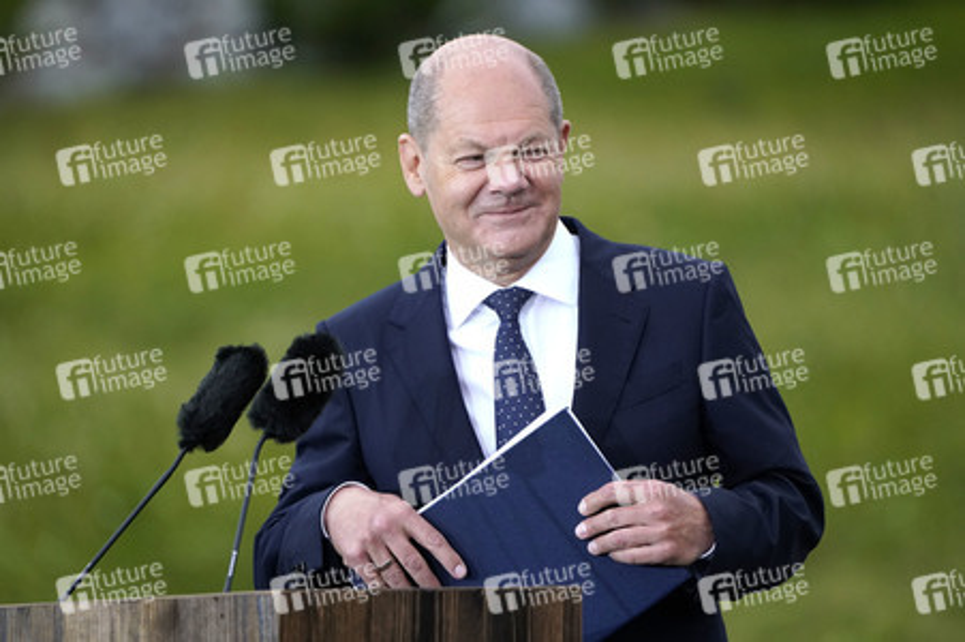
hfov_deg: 5.2
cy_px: 321
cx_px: 482
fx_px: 10714
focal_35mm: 400
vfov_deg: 3.4
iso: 2500
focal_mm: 400
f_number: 5.6
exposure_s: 1/640
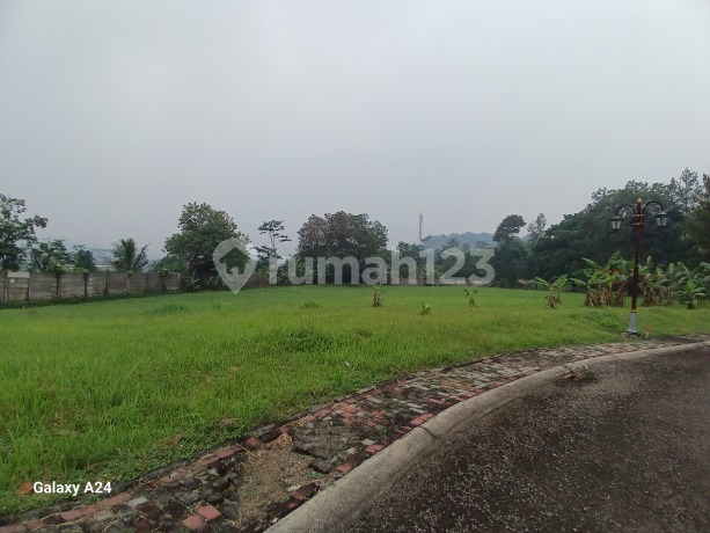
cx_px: 355
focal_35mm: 17
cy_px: 266
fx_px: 349
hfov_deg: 91.0
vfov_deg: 74.7
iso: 50
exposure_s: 1/407
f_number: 2.2
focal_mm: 1.4
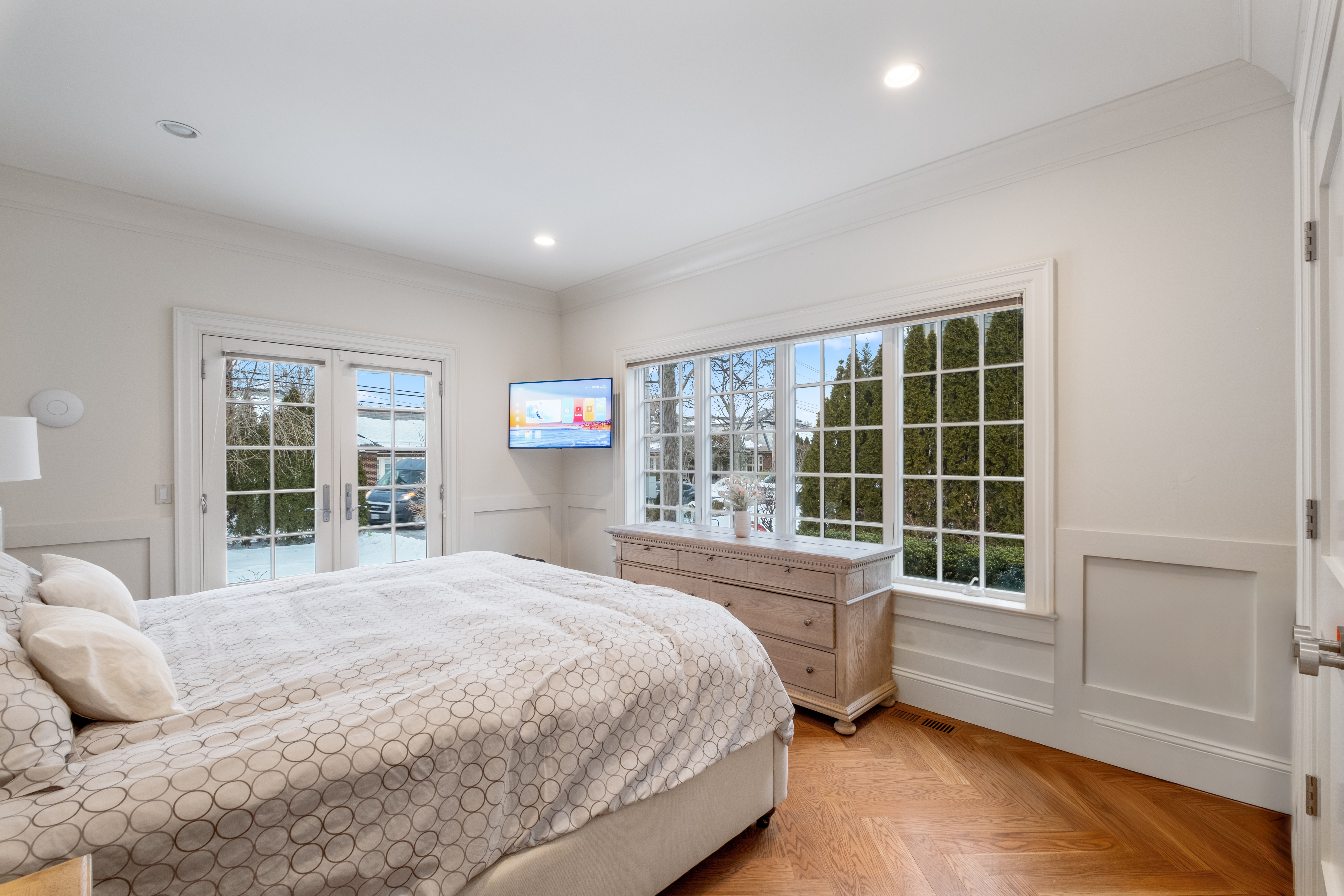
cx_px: 672
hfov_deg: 100.4
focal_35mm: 15
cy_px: 448
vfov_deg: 77.3
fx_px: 560
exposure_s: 1/1.25
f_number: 9
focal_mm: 10
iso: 320
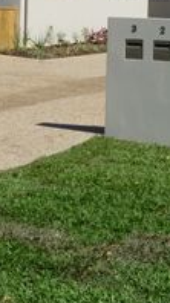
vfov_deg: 23.5
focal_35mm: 88
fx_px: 707
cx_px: 118
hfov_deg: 13.7
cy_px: 26
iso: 80
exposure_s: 1/1000
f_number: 3.3
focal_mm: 4.5
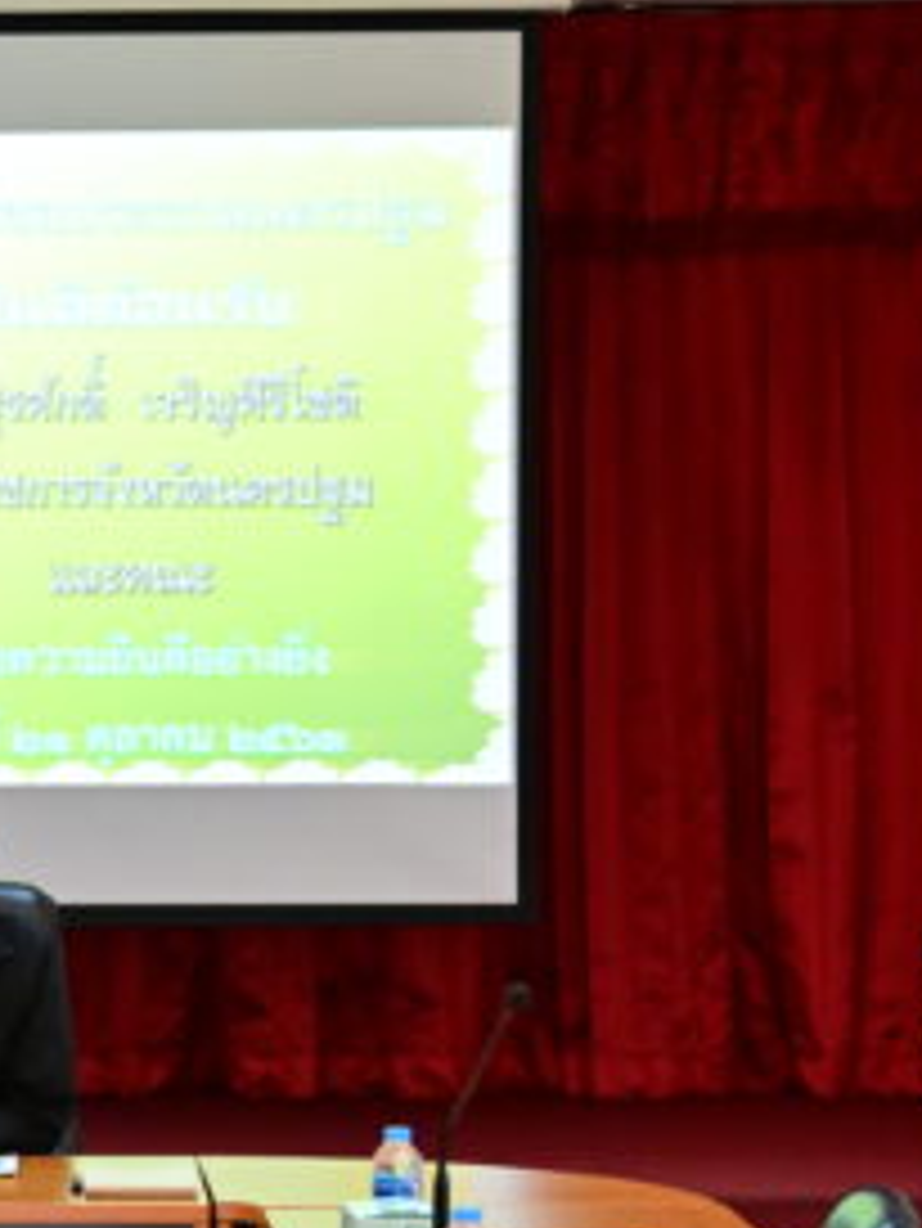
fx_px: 5252
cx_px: -184
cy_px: 859
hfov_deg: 9.9
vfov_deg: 13.3
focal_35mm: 148
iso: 4000
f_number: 4
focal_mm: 70
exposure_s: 1/160
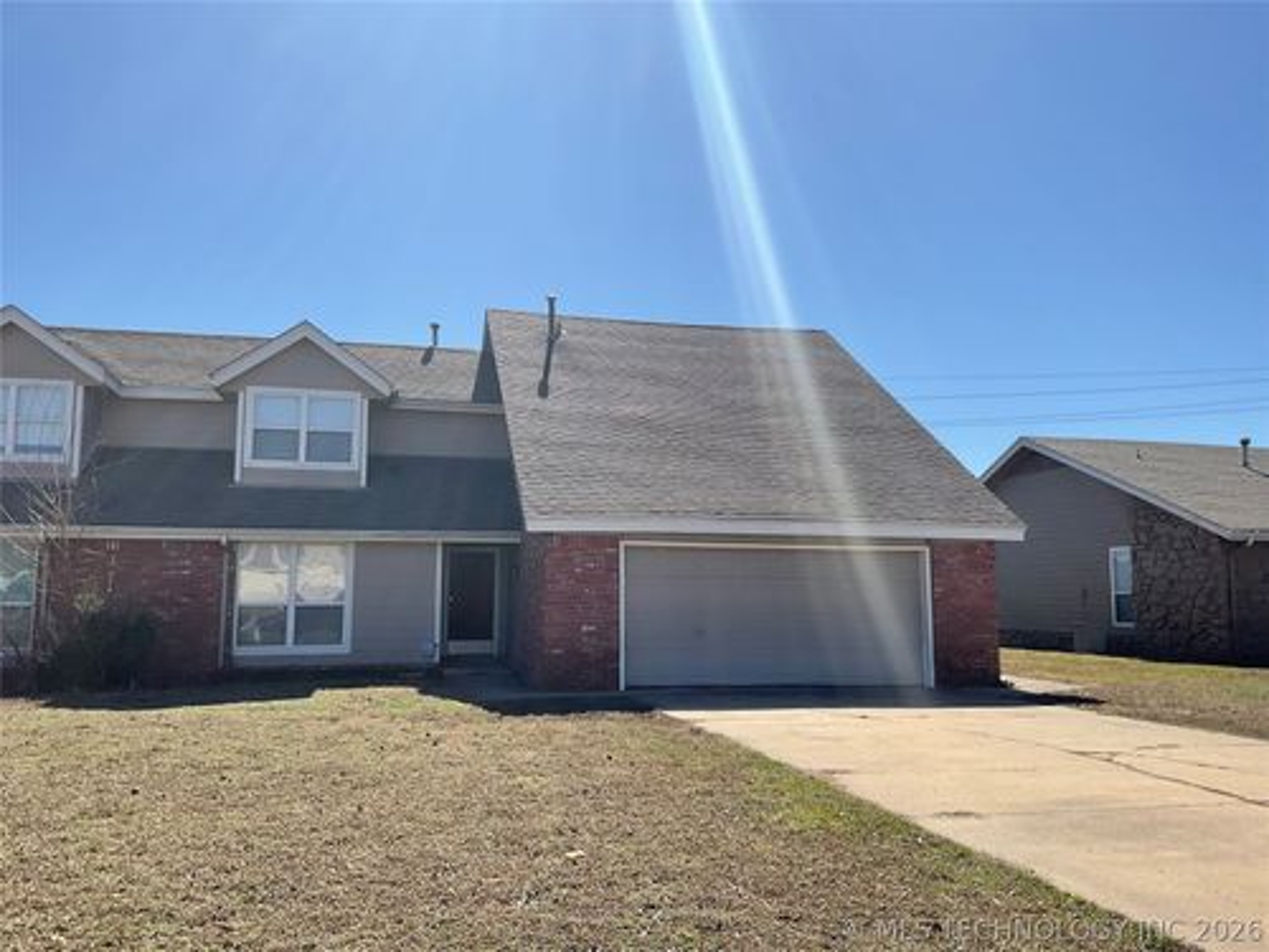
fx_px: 1063
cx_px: 634
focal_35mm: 29
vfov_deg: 48.2
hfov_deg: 61.7
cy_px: 476
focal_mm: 3
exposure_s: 1/2801
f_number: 1.8
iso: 20
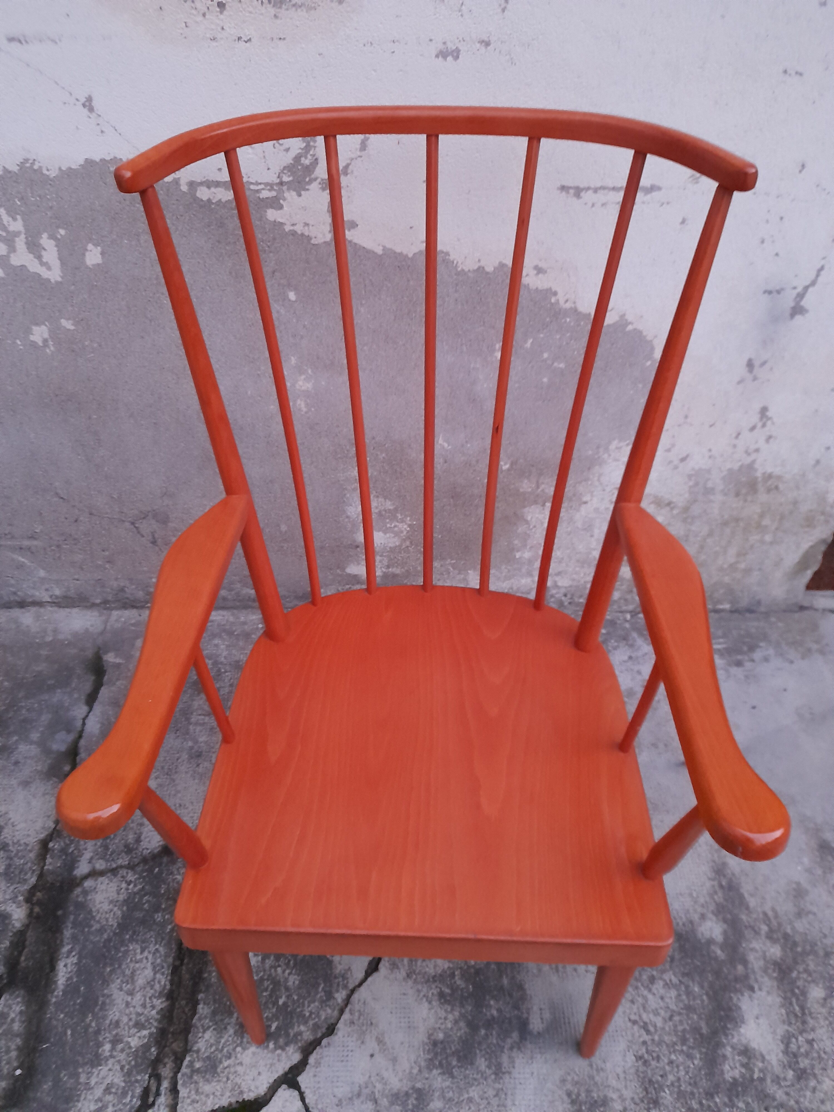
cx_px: 417
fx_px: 803
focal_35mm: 25
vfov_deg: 69.4
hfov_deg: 54.9
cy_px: 556
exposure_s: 1/20
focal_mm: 4.6
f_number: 2
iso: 640
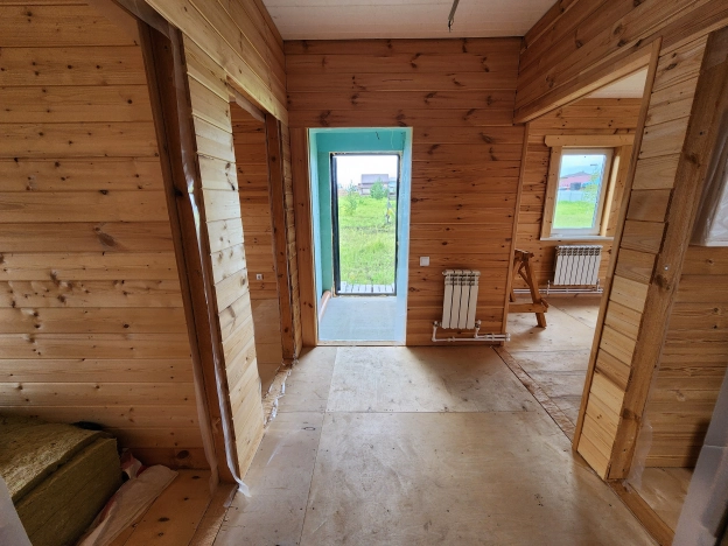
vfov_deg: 89.9
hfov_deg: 106.2
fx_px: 273
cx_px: 364
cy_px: 273
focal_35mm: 13
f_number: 2.2
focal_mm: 2.2
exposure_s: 1/120
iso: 80
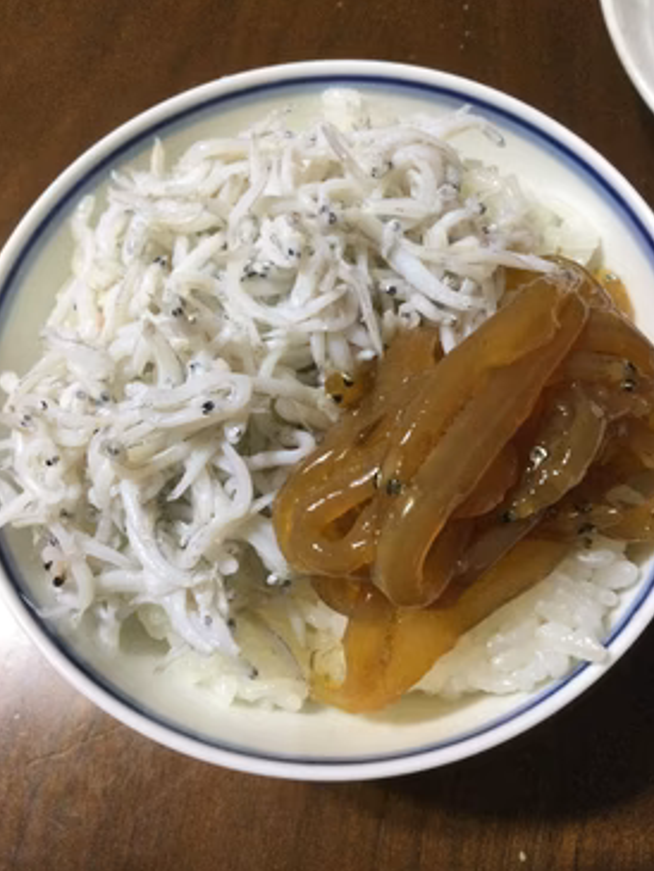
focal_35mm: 34
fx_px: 856
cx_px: 339
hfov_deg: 41.8
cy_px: 408
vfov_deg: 53.9
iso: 200
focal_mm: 3.3
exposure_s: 1/30
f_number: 2.4
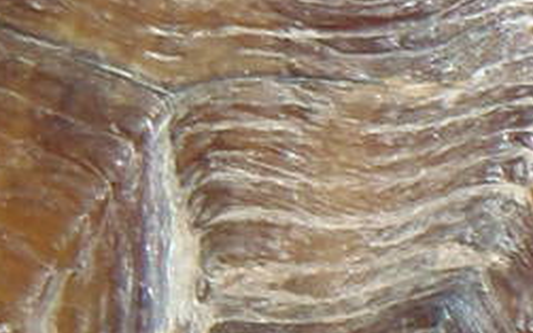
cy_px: 115
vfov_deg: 0.8
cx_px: 1331
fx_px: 23726
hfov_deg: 1.3
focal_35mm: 1633
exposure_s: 1/250
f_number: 5.1
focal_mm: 44.9
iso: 64
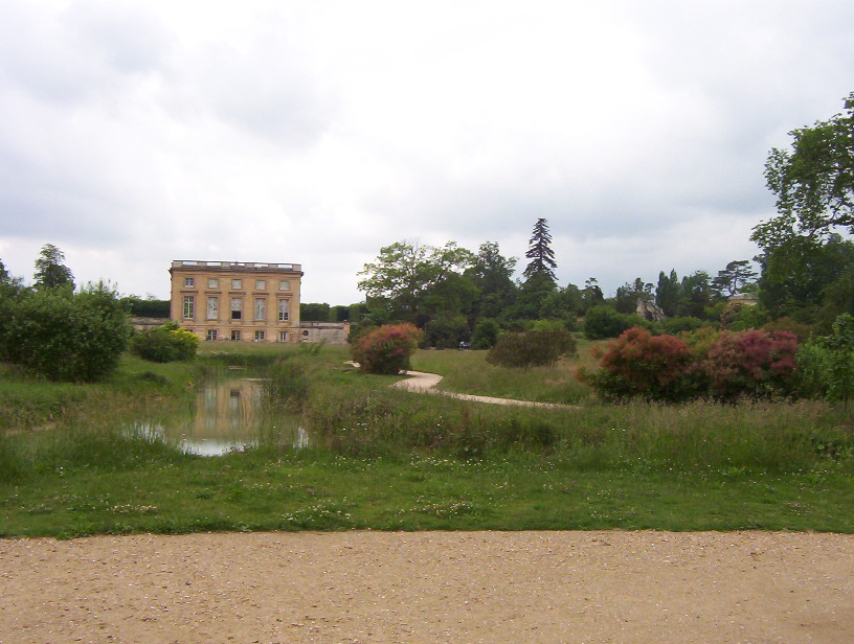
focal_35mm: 36
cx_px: 427
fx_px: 890
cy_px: 322
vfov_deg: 39.8
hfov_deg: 51.2
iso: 100
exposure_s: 1/415
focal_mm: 5.54
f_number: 5.24
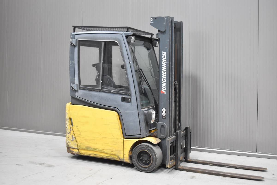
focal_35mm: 39
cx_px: 138
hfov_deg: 49.6
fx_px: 300
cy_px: 92
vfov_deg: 34.2
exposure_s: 1/40
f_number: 4.5
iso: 1600
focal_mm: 26
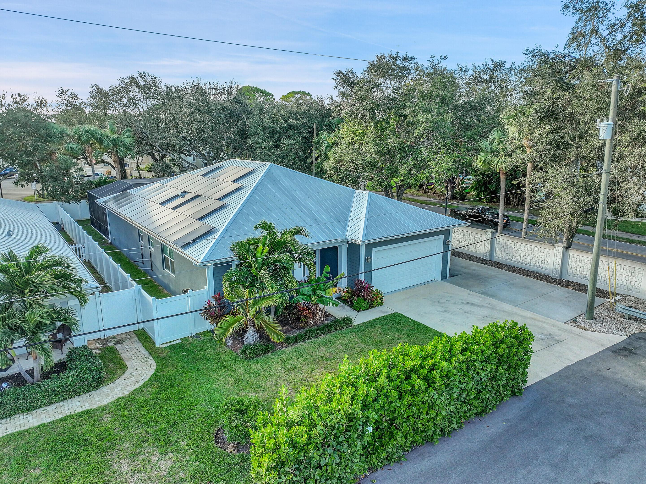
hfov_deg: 71.6
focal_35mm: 24
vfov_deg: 56.8
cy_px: 242
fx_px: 448
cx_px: 323
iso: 350
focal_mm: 12.3
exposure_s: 1/1600
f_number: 2.8
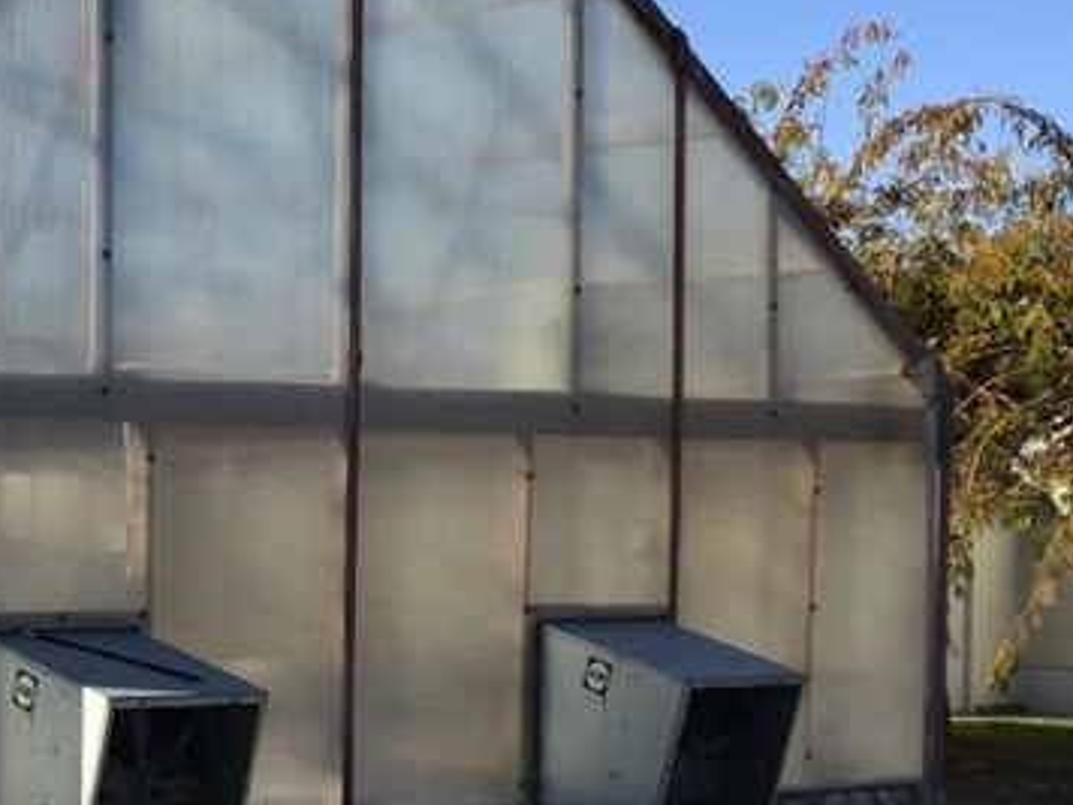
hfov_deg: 20.4
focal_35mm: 89
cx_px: -261
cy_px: 565
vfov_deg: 16.5
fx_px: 2759
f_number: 2.4
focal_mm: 3.3
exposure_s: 1/970
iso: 25
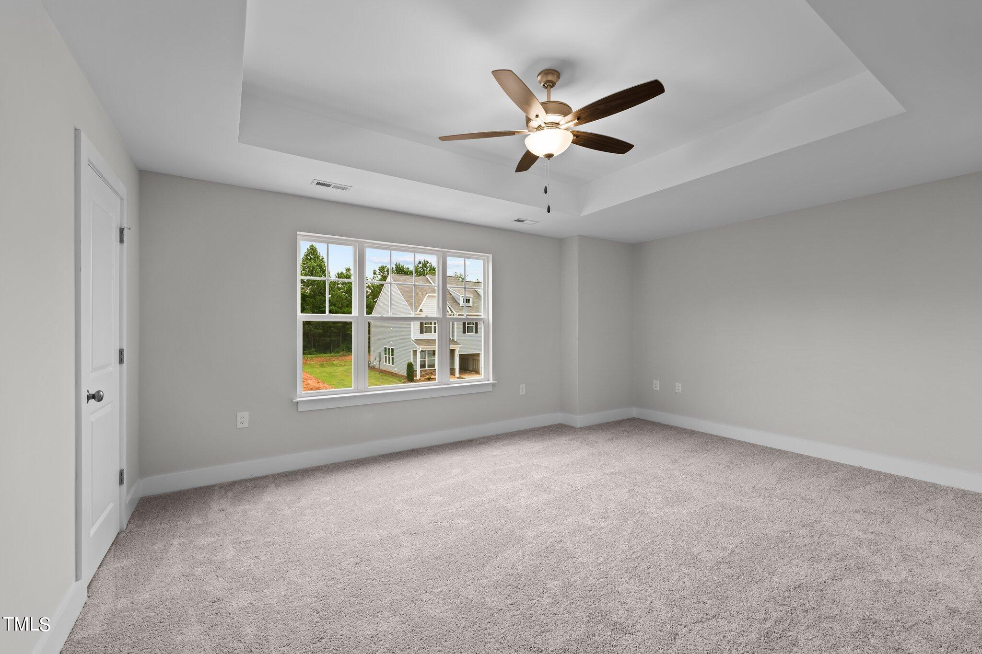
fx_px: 382
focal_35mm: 14
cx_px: 491
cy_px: 327
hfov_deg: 104.3
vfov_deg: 81.2
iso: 200
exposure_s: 1/3
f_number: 7.1
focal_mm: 14
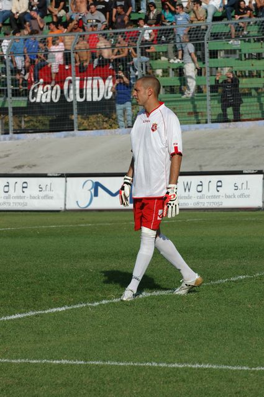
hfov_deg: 5.4
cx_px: 132
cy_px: 198
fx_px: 2812
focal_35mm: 255
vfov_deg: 8.1
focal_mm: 170
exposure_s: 1/400
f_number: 10
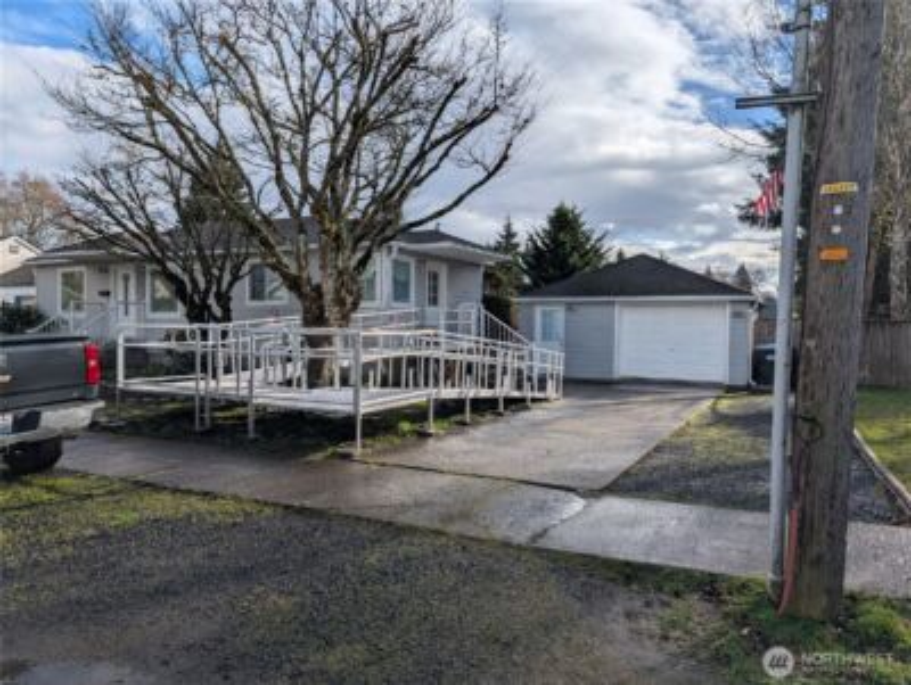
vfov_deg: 56.9
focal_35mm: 24
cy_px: 342
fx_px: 632
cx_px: 456
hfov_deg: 71.5
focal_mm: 6.9
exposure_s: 1/19608
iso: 20
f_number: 1.68
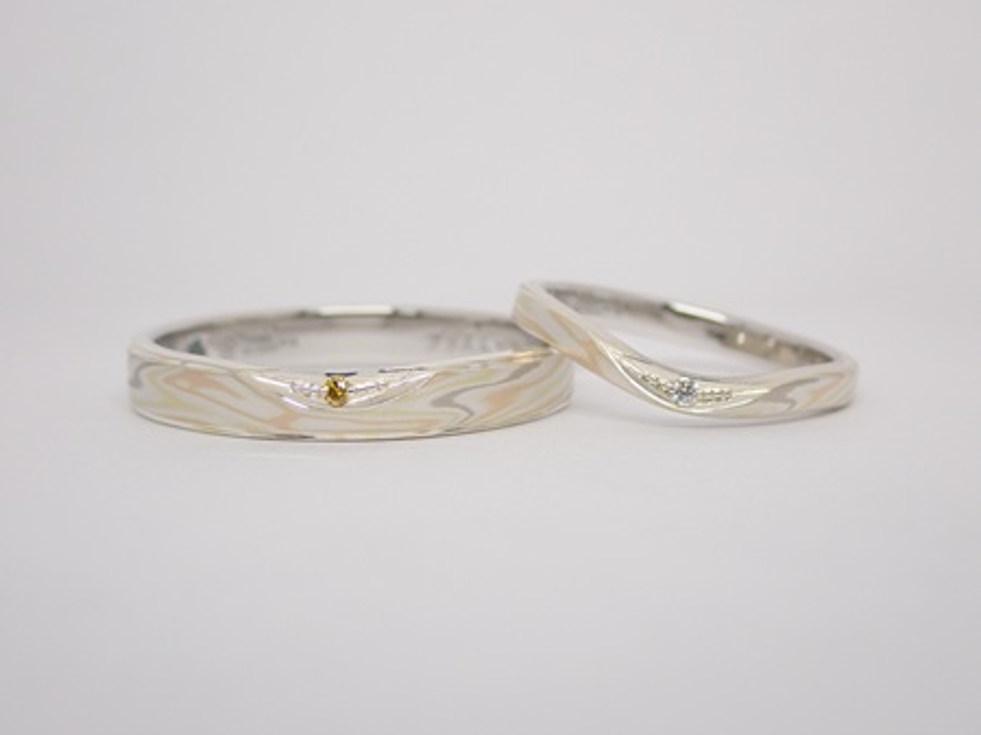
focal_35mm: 77
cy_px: 368
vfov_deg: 19.1
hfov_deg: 25.3
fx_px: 2181
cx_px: 490
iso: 200
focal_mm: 13.65
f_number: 4.1
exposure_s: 1/160
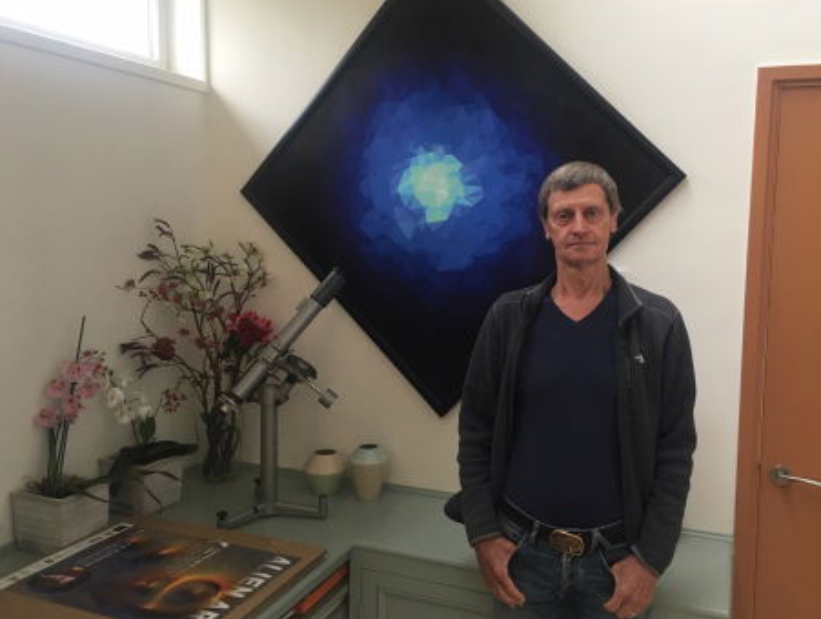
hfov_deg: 56.7
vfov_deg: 44.3
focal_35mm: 32
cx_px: 437
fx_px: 760
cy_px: 292
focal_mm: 4.15
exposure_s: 1/33
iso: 125
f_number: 2.2
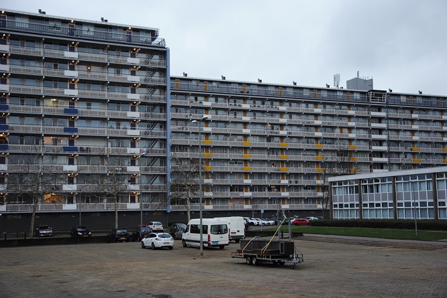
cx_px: 224
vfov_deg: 25.8
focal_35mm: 52
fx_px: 652
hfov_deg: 37.8
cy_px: 149
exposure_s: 1/30
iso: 560
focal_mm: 35
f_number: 4.5
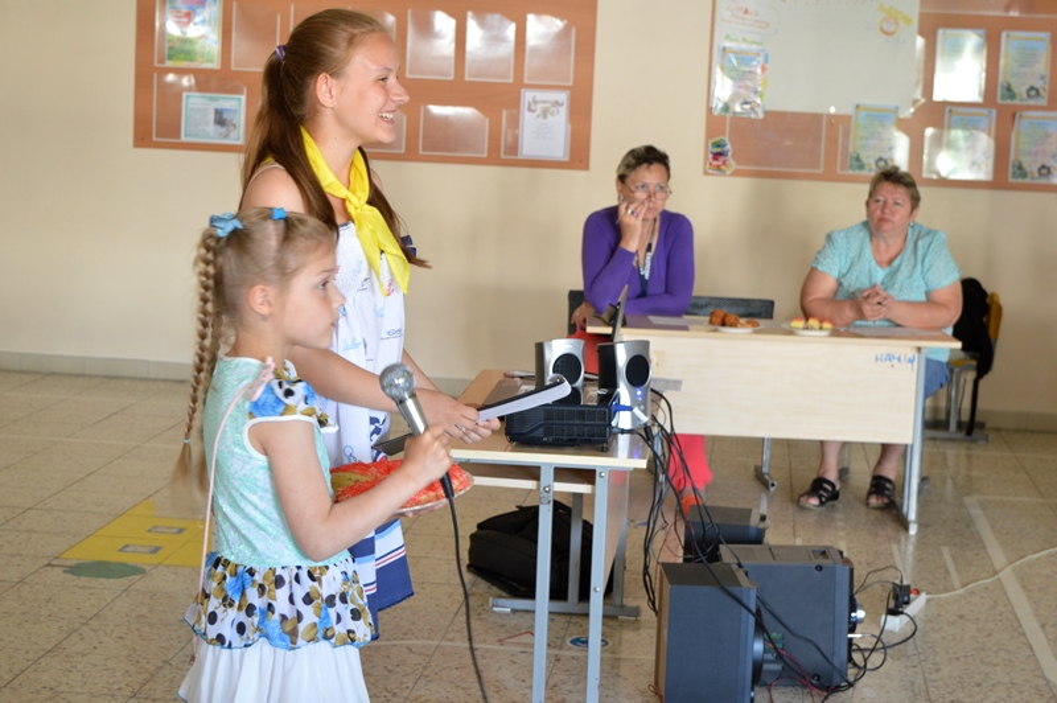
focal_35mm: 69
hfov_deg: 29.3
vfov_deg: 19.7
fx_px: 2024
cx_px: 528
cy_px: 352
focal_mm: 46
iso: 640
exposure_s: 1/15
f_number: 5
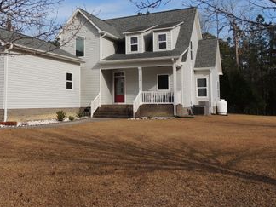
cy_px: 77
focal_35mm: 37
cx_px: 95
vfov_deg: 38.4
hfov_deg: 49.4
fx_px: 295
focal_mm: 4.3
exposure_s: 1/1600
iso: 100
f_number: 3
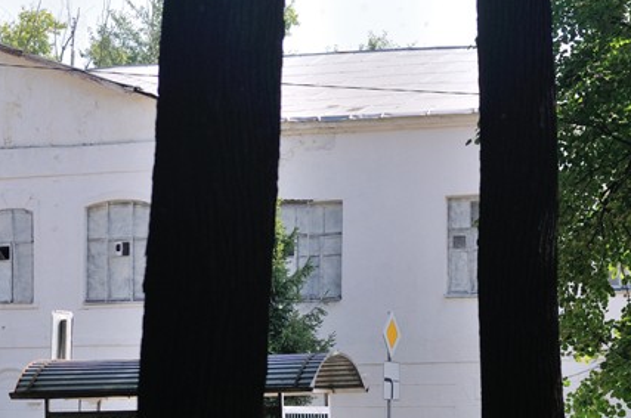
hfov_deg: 12.9
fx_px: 2764
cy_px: 401
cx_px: 68
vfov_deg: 8.6
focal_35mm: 158
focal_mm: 50
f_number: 3.2
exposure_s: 1/2000
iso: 320
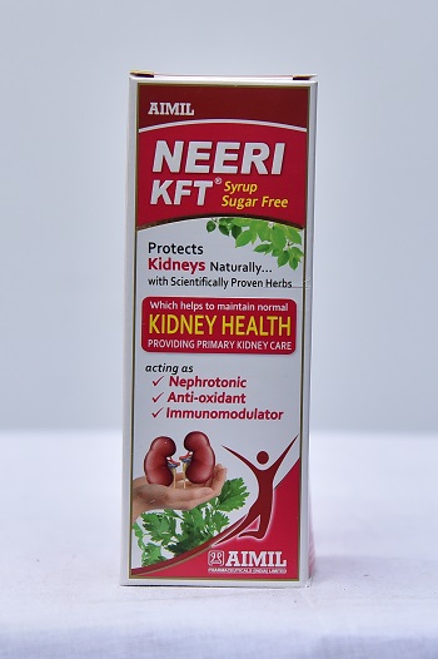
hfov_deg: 18.2
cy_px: 330
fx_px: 1370
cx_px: 219
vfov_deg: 27.0
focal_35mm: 75
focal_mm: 75
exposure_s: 1/160
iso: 1250
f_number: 4
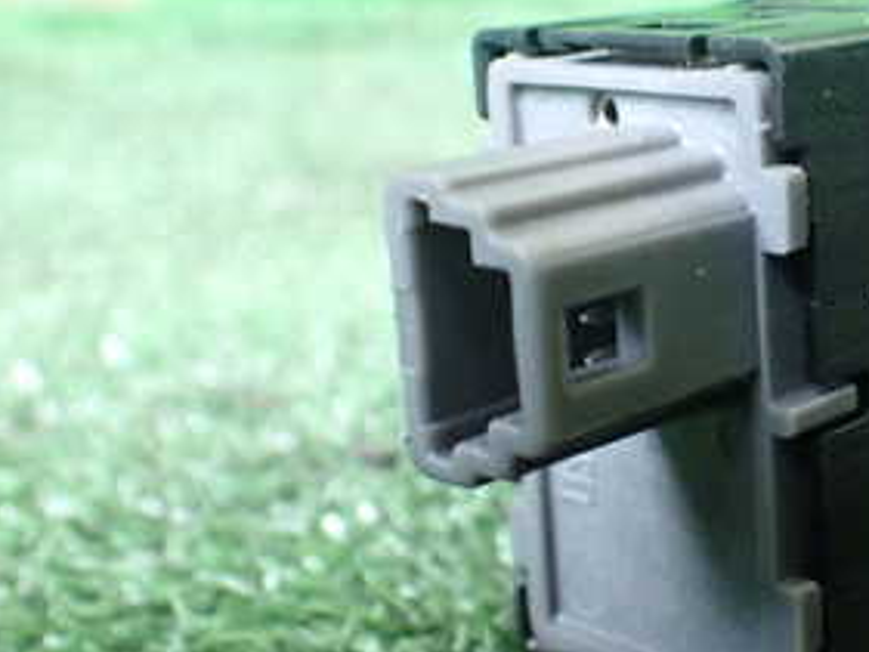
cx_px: 798
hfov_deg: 28.9
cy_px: 287
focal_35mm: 64
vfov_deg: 22.9
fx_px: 1607
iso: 800
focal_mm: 5.4
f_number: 2.3
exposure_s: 1/50
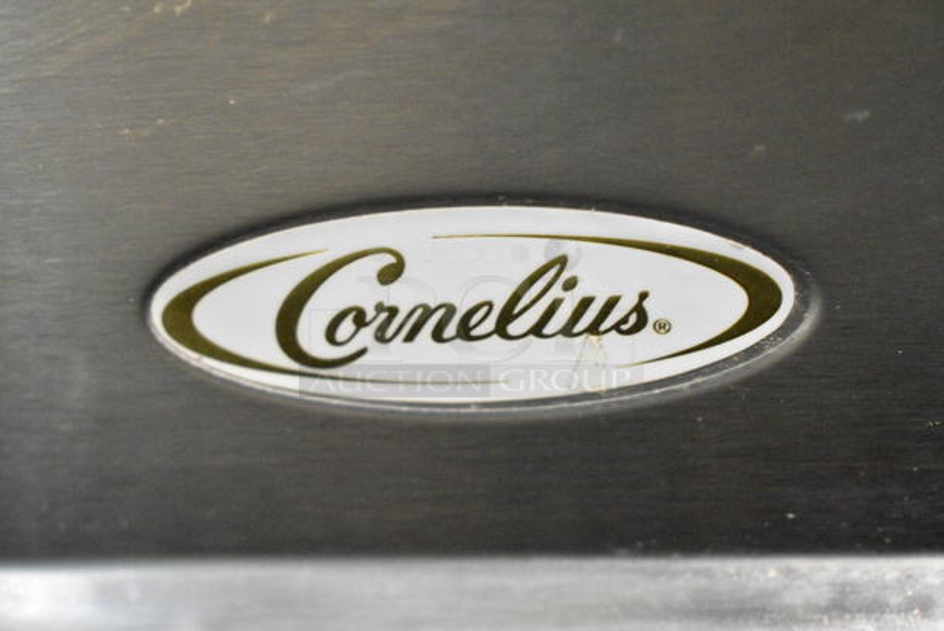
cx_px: 472
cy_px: 316
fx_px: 1772
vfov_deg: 20.2
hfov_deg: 29.8
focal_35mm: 68
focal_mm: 45
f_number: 5
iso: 11400
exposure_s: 1/80
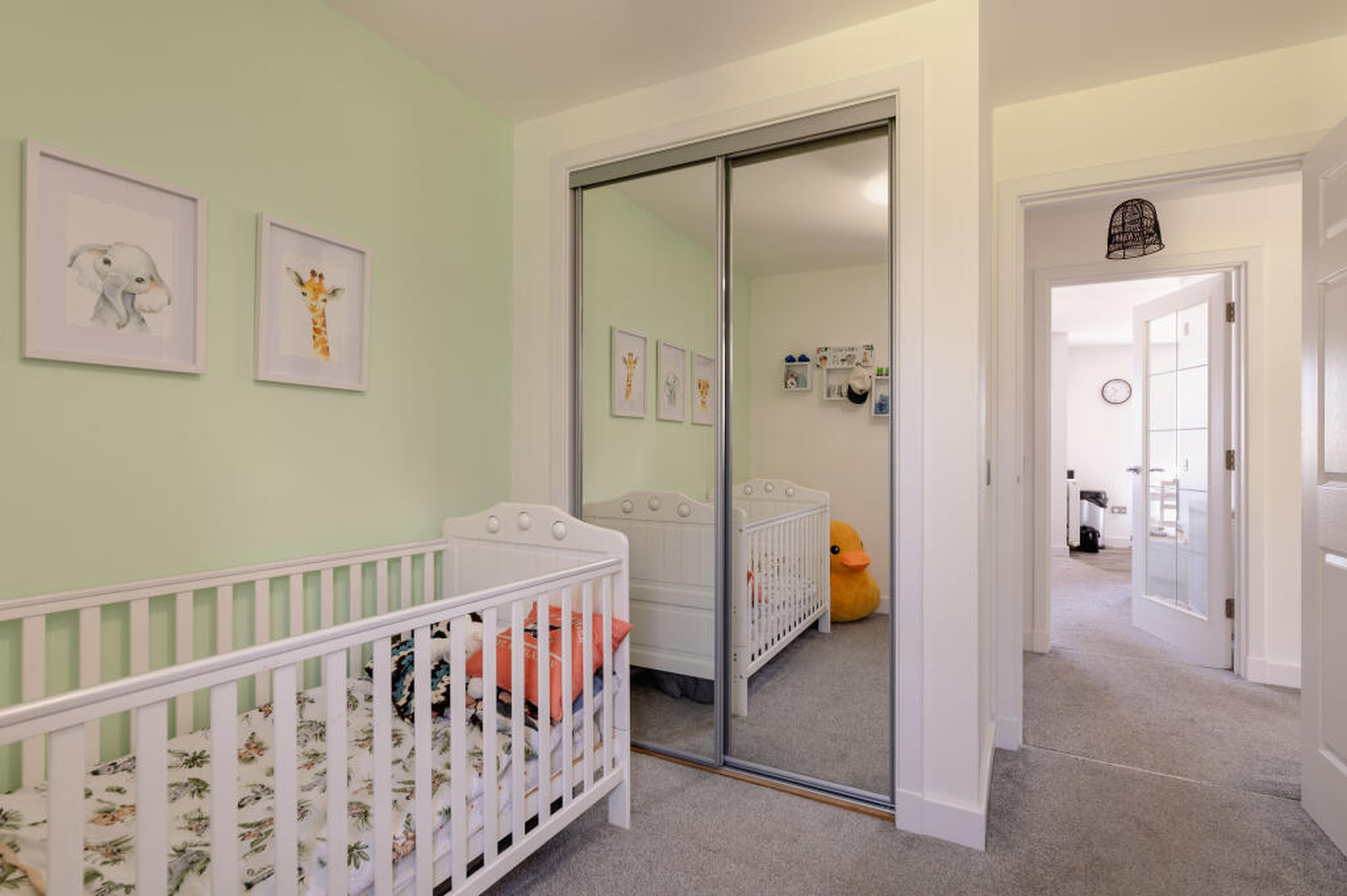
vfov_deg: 70.3
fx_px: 636
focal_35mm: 17
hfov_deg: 93.3
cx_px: 674
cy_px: 448
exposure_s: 1/5
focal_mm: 17
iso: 100
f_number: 8
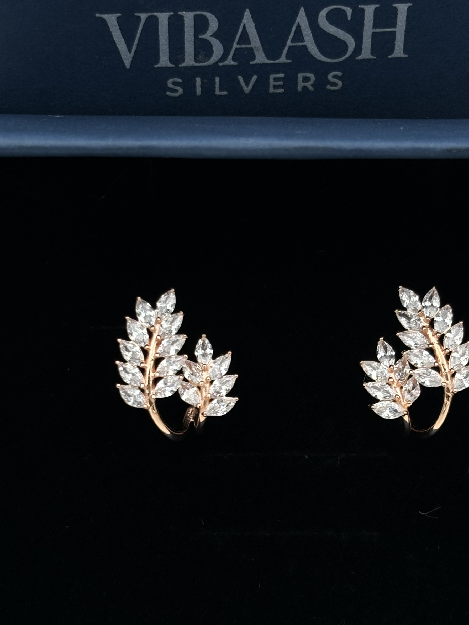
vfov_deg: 22.2
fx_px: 1590
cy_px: 345
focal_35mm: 88
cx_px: 290
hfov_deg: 16.8
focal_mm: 5.96
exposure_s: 1/226
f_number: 1.6
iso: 32
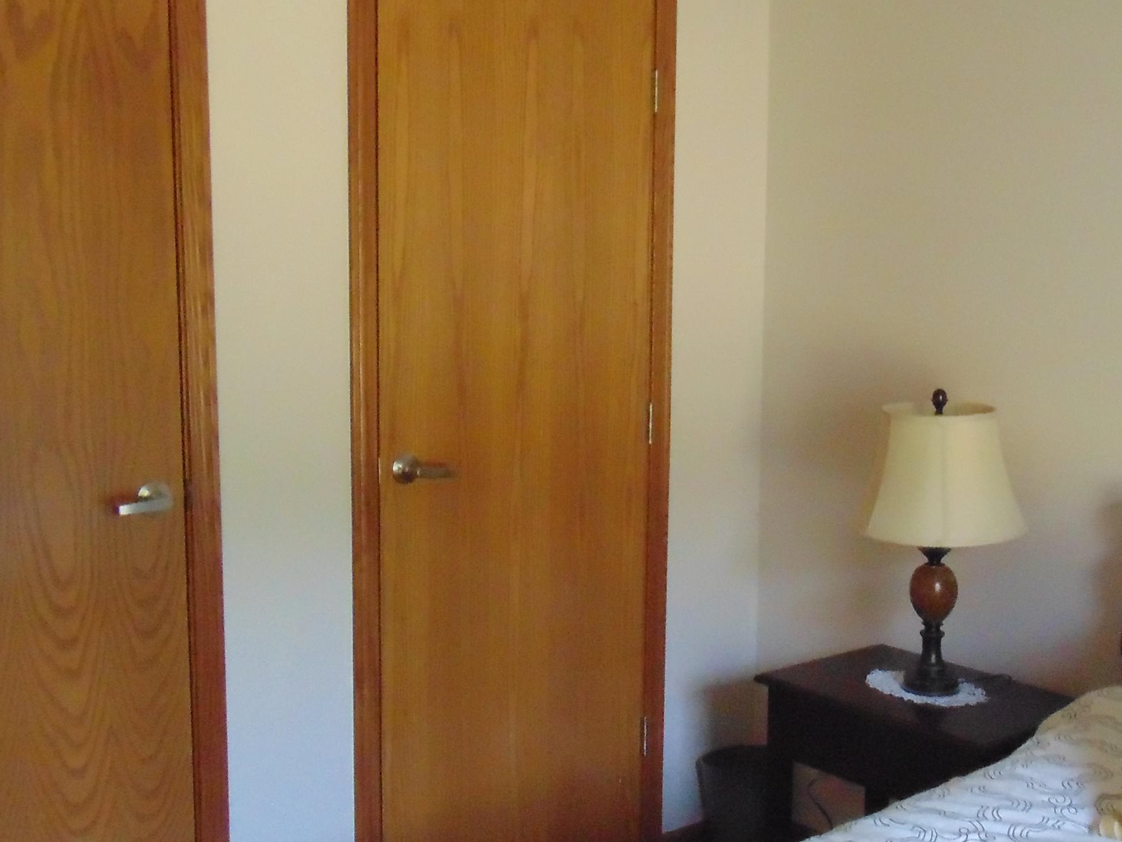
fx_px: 1524
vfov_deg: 30.9
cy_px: 427
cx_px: 622
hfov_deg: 40.4
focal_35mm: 47
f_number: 3
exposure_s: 1/40
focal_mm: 4.5
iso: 640
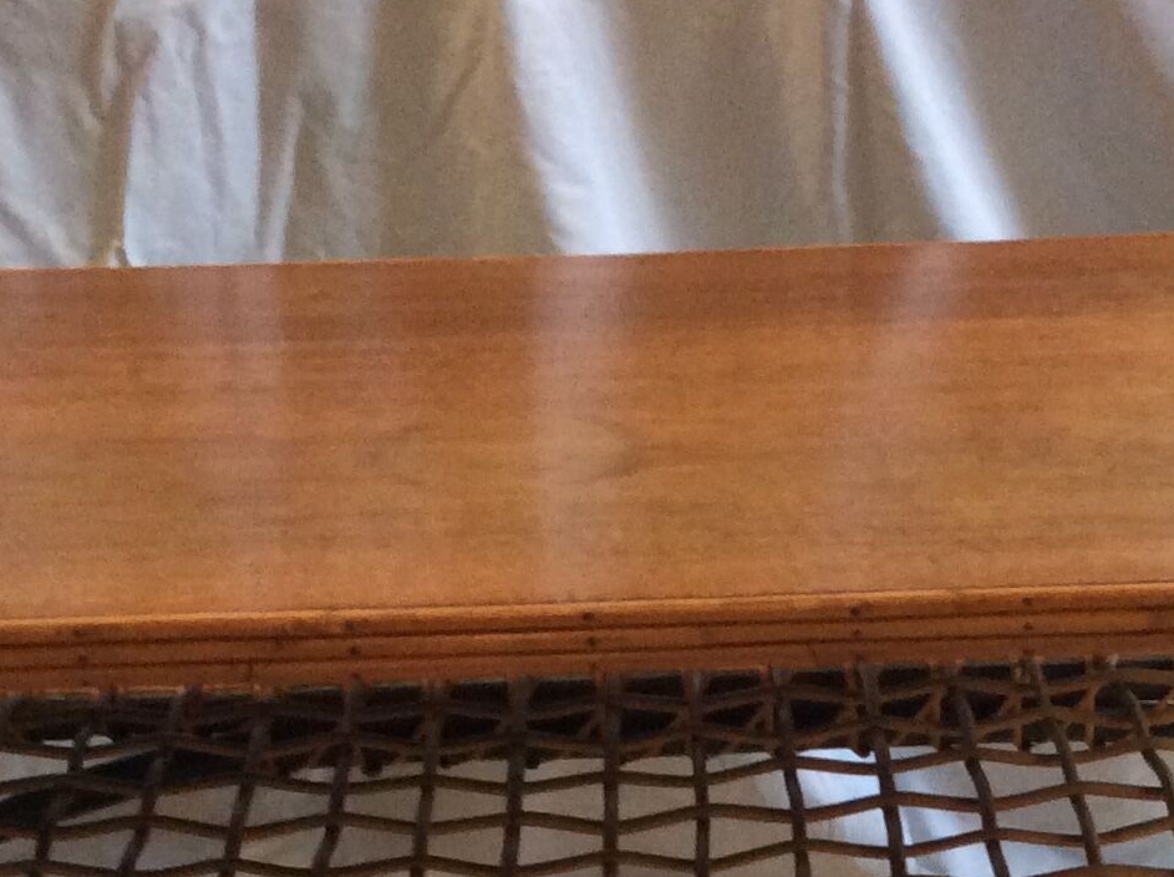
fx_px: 2980
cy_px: 893
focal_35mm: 88
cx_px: 691
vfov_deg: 16.4
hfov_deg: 22.3
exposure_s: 1/25
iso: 200
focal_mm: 3.3
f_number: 2.4
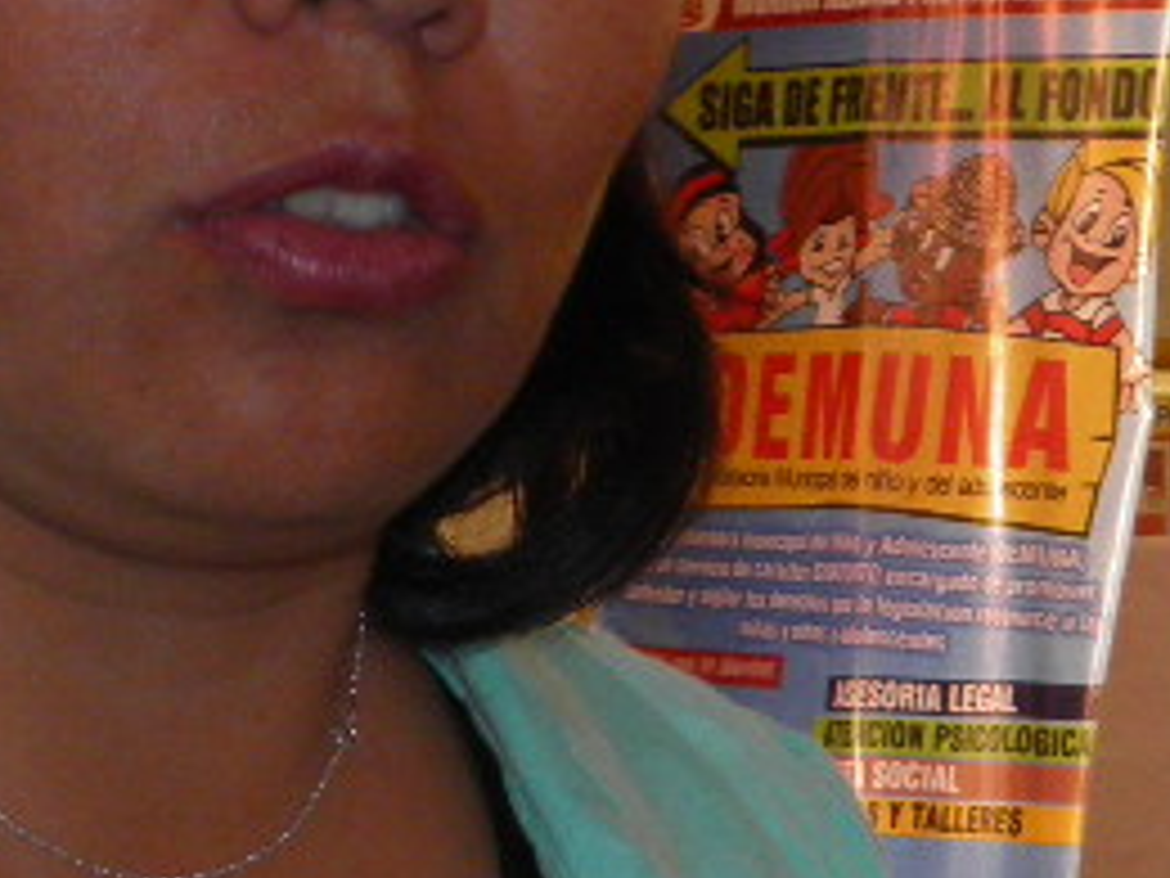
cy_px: 500
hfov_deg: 14.3
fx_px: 4664
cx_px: 392
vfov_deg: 10.7
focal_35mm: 138
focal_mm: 4.9
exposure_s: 1/30
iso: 100
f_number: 2.8
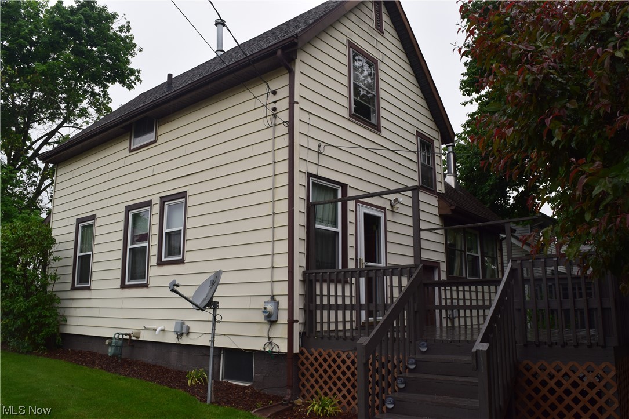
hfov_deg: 67.4
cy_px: 210
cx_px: 314
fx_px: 472
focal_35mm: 27
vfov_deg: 47.9
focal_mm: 18
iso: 400
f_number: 9
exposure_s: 1/125
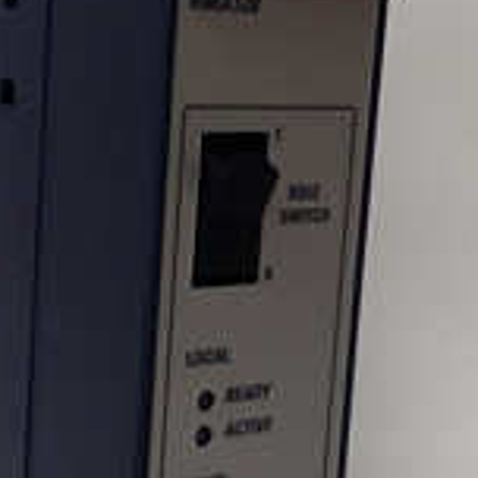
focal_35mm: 94
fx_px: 1469
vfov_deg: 18.5
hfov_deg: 18.4
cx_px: 148
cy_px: 283
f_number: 2
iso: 188
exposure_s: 1/33
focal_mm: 3.79
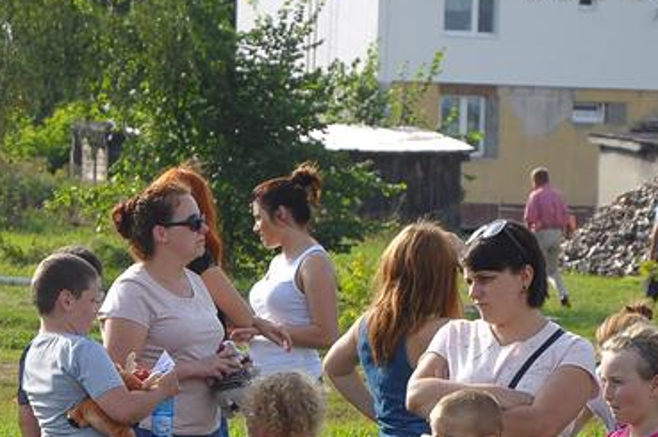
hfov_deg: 8.5
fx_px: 4417
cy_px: 393
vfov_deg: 5.7
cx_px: 251
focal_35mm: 242
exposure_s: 1/800
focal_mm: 70
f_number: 7.1
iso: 400
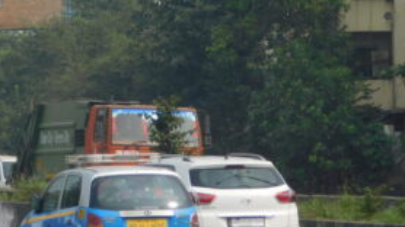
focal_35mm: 315
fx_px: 3381
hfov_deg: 6.8
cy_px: 36
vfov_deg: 3.8
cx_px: 31
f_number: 5
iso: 125
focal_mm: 23.7
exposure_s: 1/800
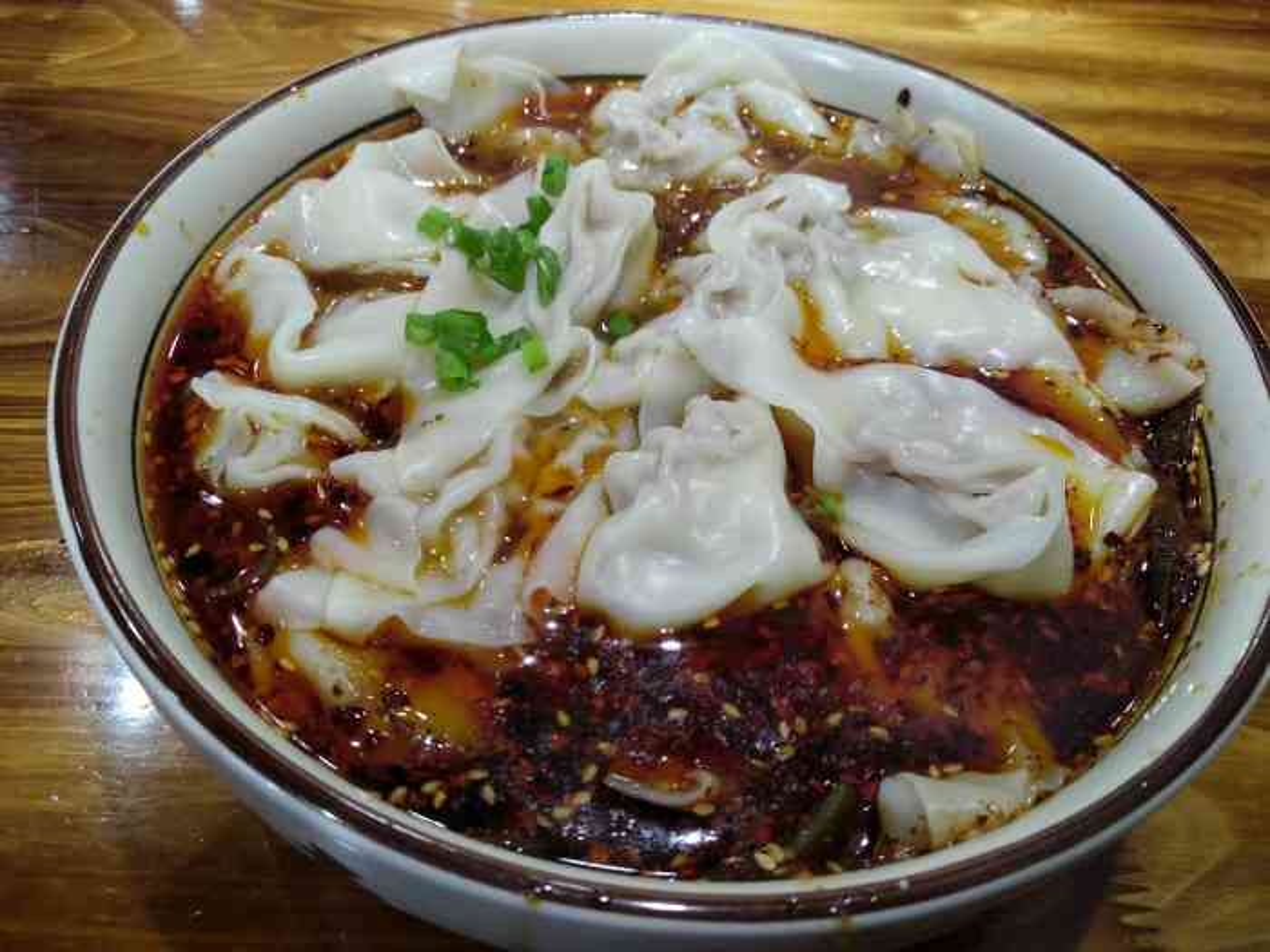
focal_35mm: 27
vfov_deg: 51.4
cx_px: 635
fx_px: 991
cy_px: 476
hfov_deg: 65.3
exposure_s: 1/30
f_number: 2
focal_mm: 3.66
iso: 250
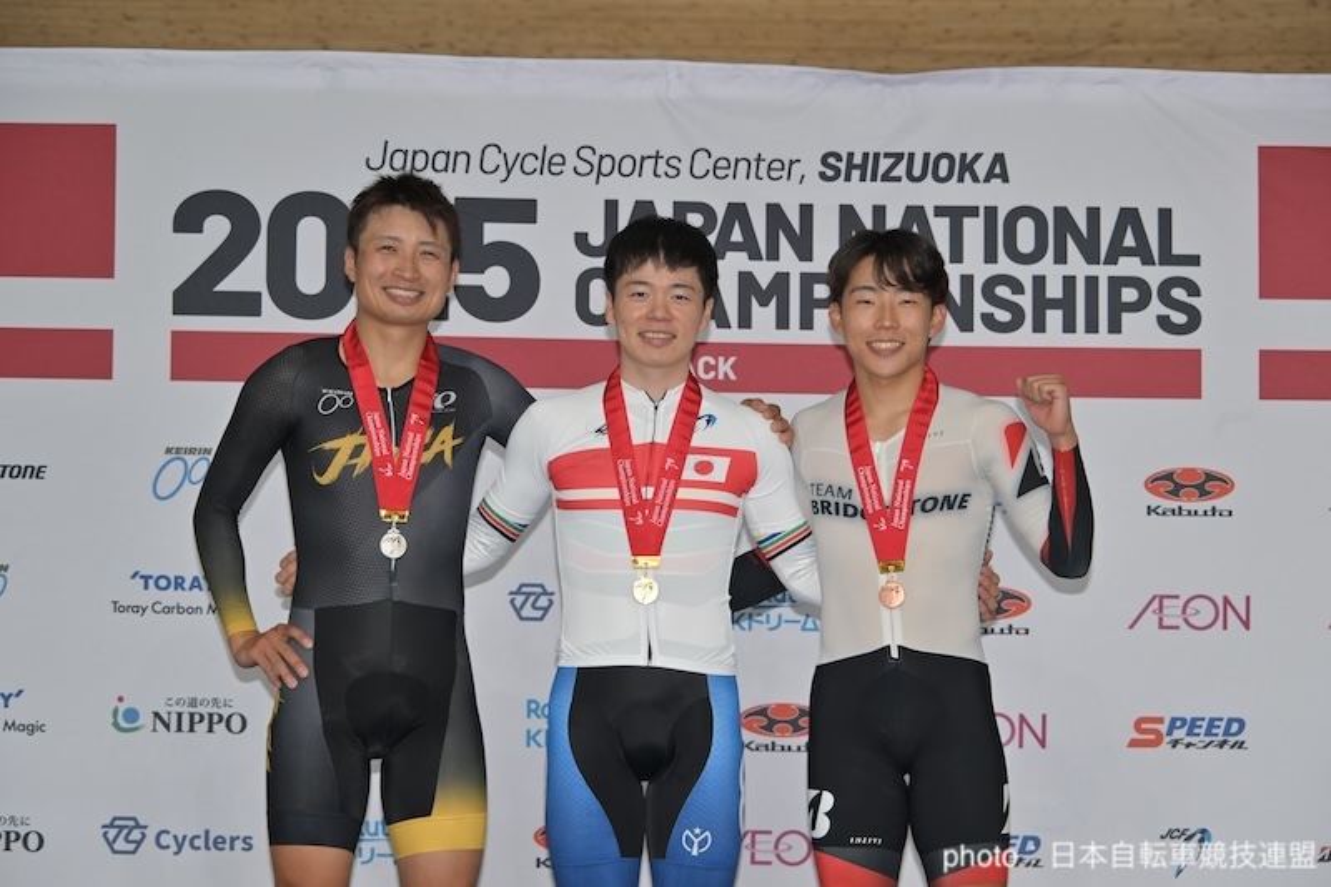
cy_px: 444
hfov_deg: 17.8
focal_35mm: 115
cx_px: 666
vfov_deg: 11.9
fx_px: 4251
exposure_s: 1/160
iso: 500
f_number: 8
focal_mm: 115
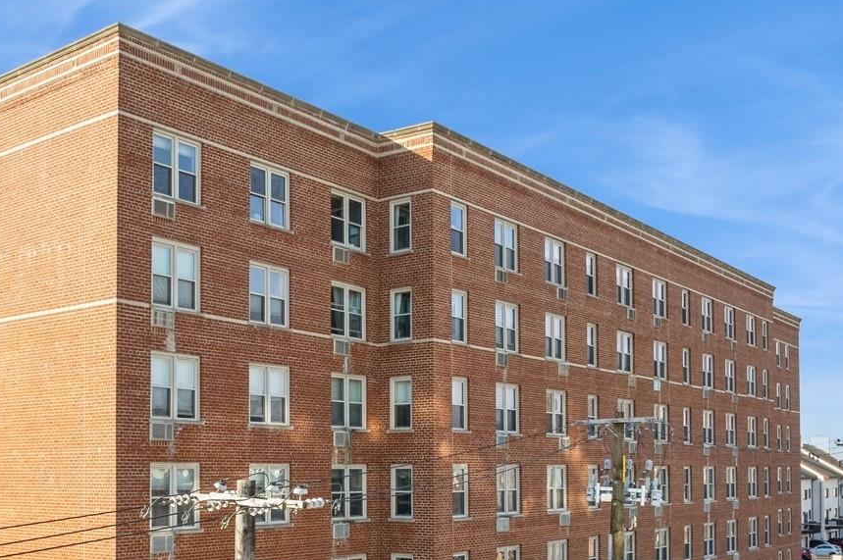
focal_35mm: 41
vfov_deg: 31.5
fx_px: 959
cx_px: 384
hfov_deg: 47.4
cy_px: 465
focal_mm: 8.38
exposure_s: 1/1500
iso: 100
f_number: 2.4
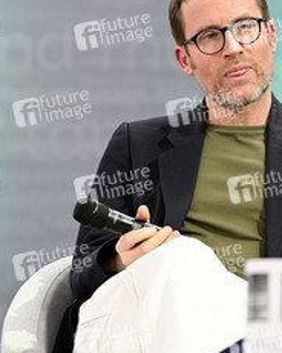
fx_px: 3735
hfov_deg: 4.3
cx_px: 226
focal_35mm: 358
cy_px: 147
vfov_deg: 5.4
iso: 640
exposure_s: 1/250
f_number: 4
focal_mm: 195
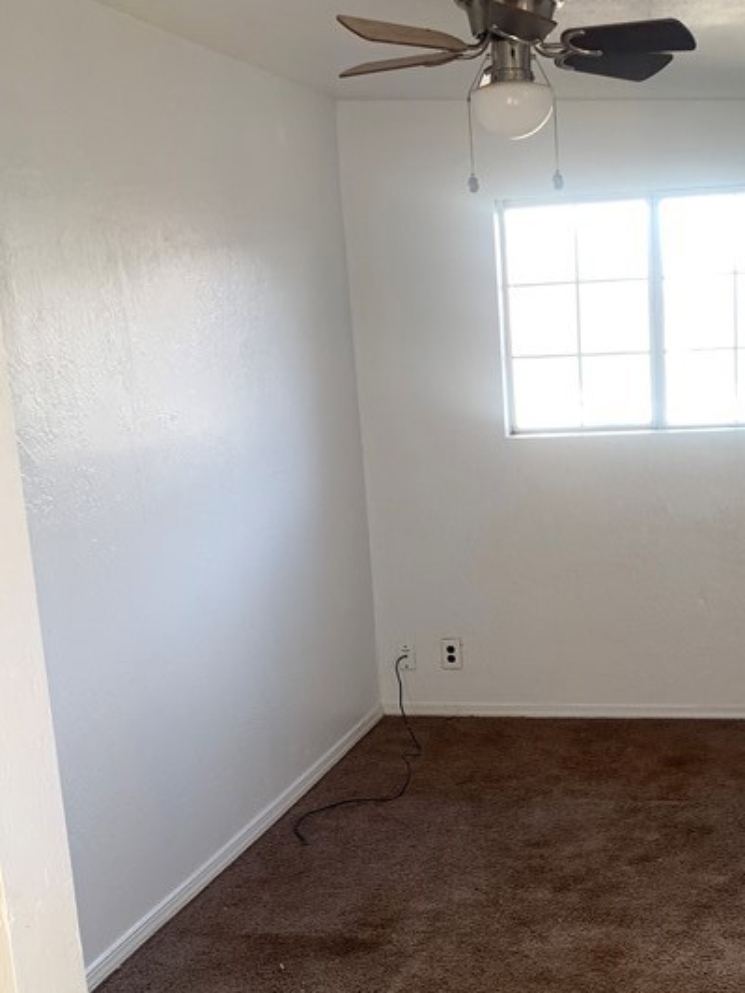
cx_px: 536
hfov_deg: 28.8
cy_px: 674
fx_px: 1435
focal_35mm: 50
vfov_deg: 37.7
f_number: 1.8
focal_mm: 4.25
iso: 40
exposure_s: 1/121
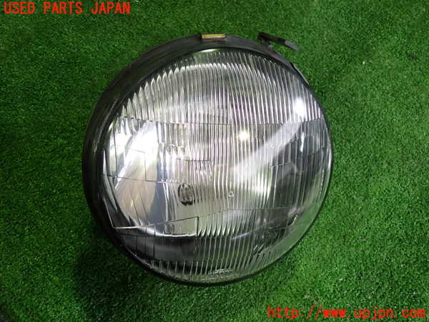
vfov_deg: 46.8
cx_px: 214
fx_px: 372
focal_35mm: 30
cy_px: 161
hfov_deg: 60.0
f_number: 2.3
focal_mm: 5.4
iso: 200
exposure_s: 1/30
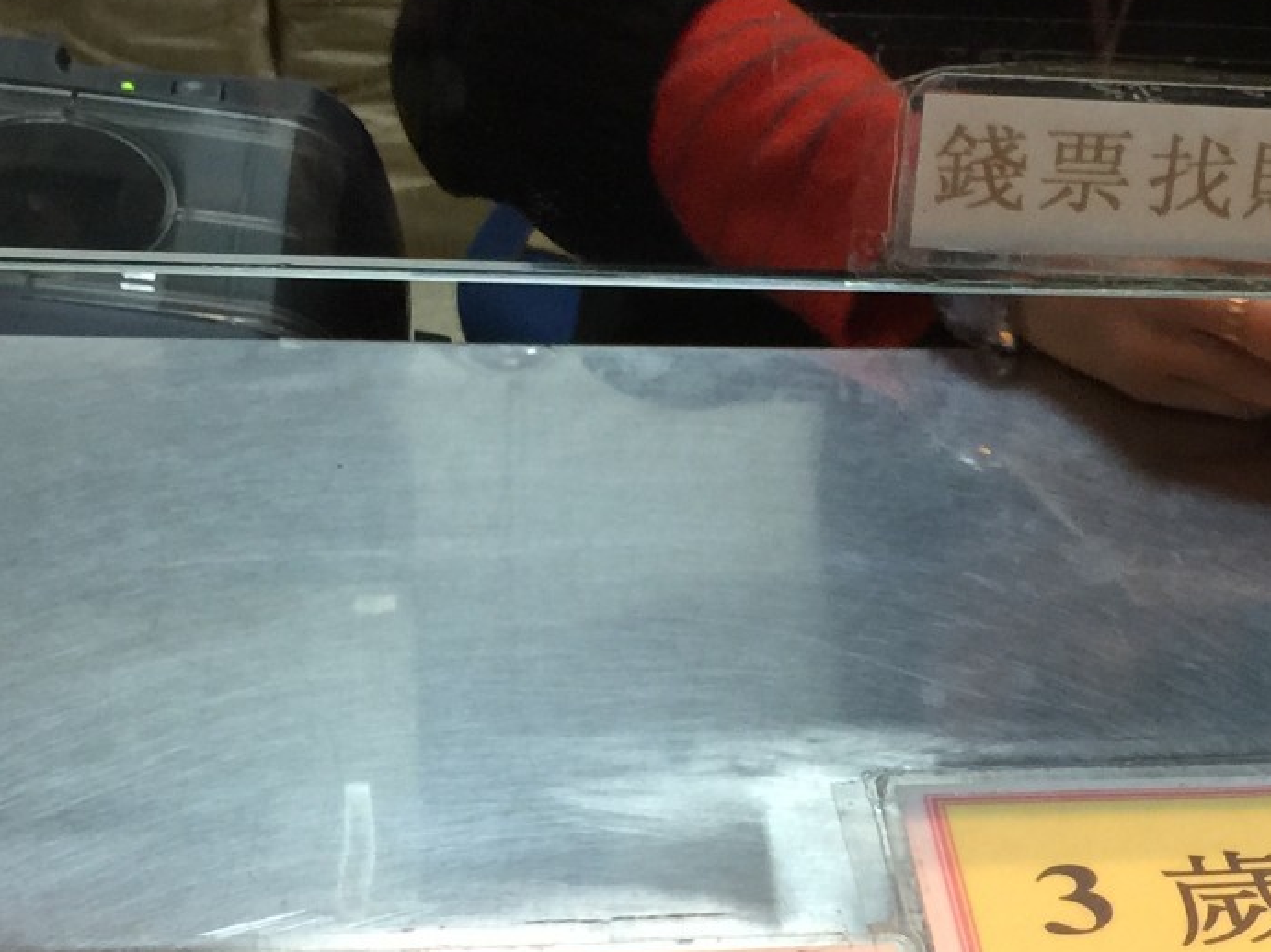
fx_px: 3157
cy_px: 708
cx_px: 1321
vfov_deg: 17.1
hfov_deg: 21.8
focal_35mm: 86
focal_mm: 4.15
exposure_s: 1/15
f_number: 2.2
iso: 64
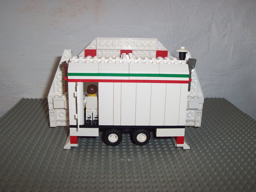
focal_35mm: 37
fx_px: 274
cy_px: 96
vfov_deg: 38.7
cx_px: 128
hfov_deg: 50.1
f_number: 2.8
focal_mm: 5.6
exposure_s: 1/60
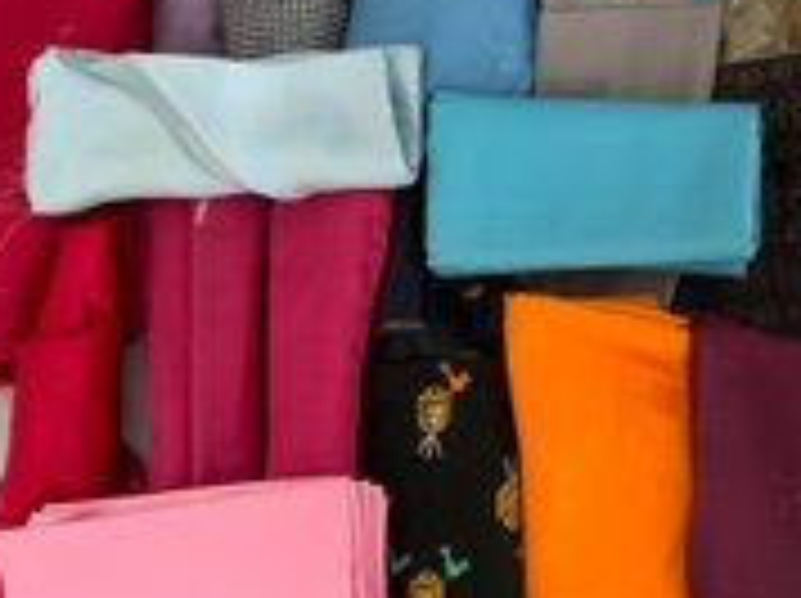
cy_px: 259
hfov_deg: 32.8
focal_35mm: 56
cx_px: 709
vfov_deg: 26.0
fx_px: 1294
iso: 80
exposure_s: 1/60
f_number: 1.8
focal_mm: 3
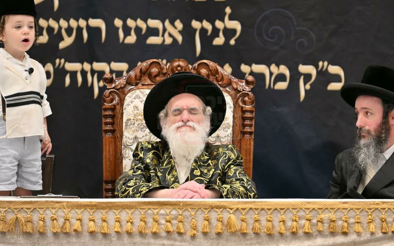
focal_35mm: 342
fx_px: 3673
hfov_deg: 6.1
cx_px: 212
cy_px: 127
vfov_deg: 3.8
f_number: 2.8
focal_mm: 200
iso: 320
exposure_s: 1/500
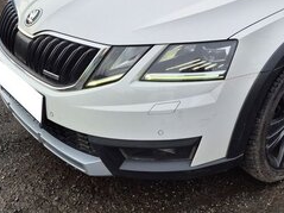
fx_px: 385
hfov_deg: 38.4
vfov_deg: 29.3
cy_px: 13
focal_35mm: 47
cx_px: 241
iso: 25
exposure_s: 1/181
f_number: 1.8
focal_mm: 5.4
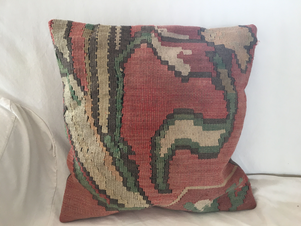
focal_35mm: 29
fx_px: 252
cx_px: 150
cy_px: 113
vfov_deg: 48.2
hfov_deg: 61.7
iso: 50
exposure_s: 1/33
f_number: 2.2
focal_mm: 4.15
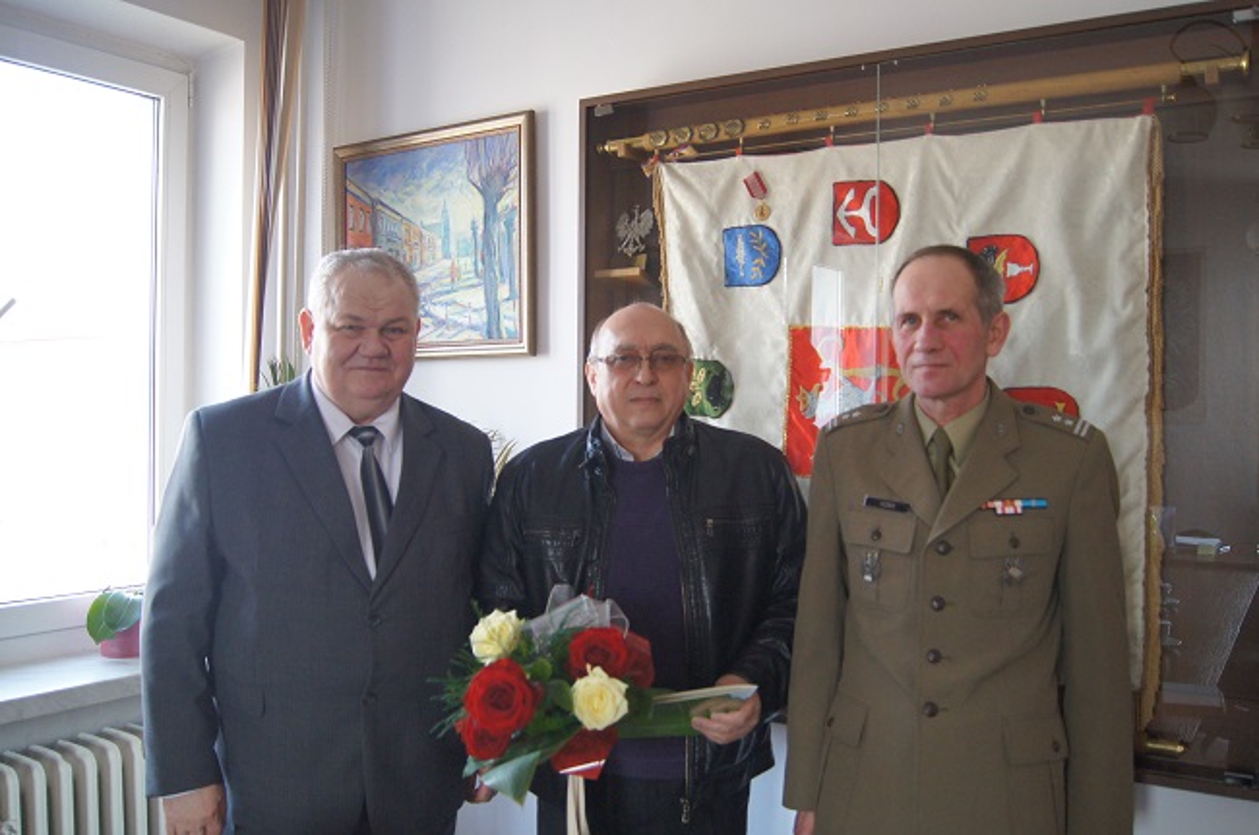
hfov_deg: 62.0
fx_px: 1047
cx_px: 630
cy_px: 418
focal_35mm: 30
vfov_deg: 43.5
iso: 1250
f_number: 4
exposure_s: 1/160
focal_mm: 20
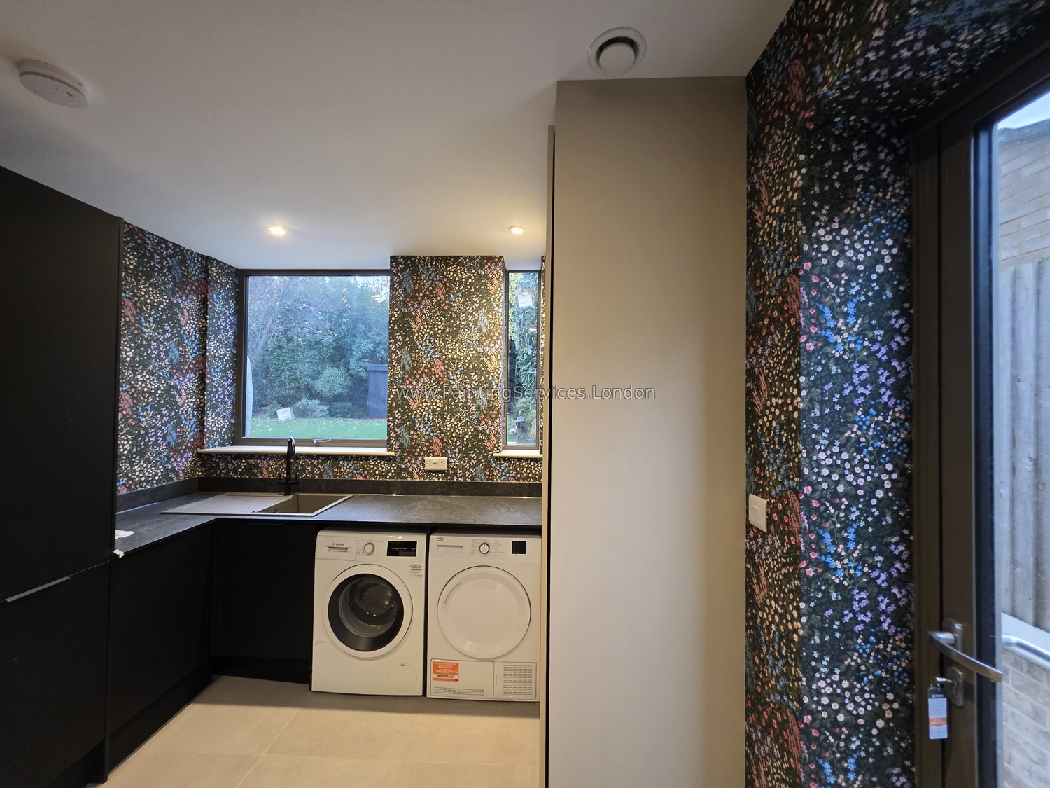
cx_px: 525
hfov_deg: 106.2
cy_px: 394
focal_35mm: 13
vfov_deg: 89.9
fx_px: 394
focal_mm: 2.2
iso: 500
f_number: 1.9
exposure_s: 1/50
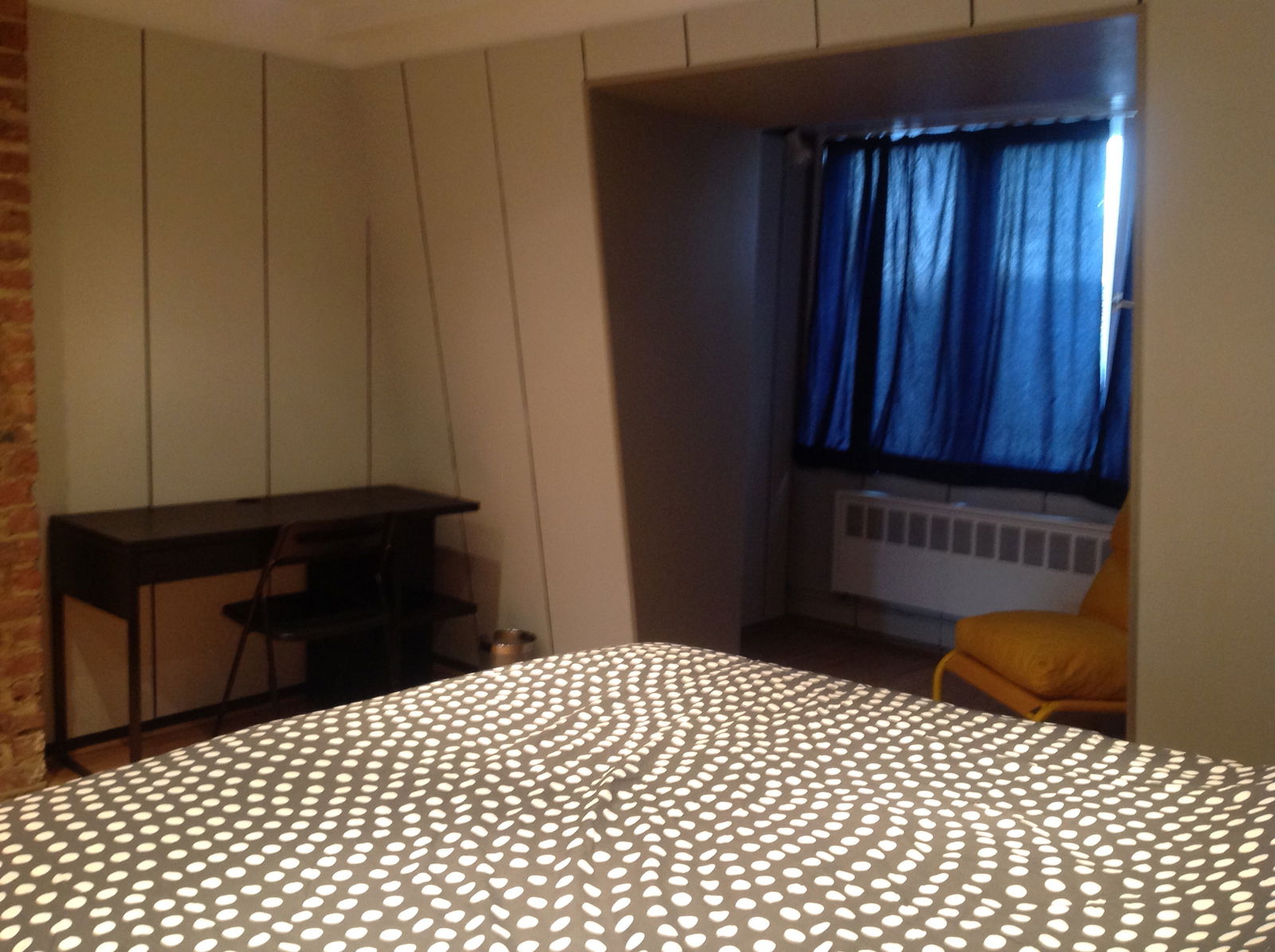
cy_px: 476
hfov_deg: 52.7
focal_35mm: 35
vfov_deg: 40.6
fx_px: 1287
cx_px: 638
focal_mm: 4.28
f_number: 2.4
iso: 160
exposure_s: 1/15
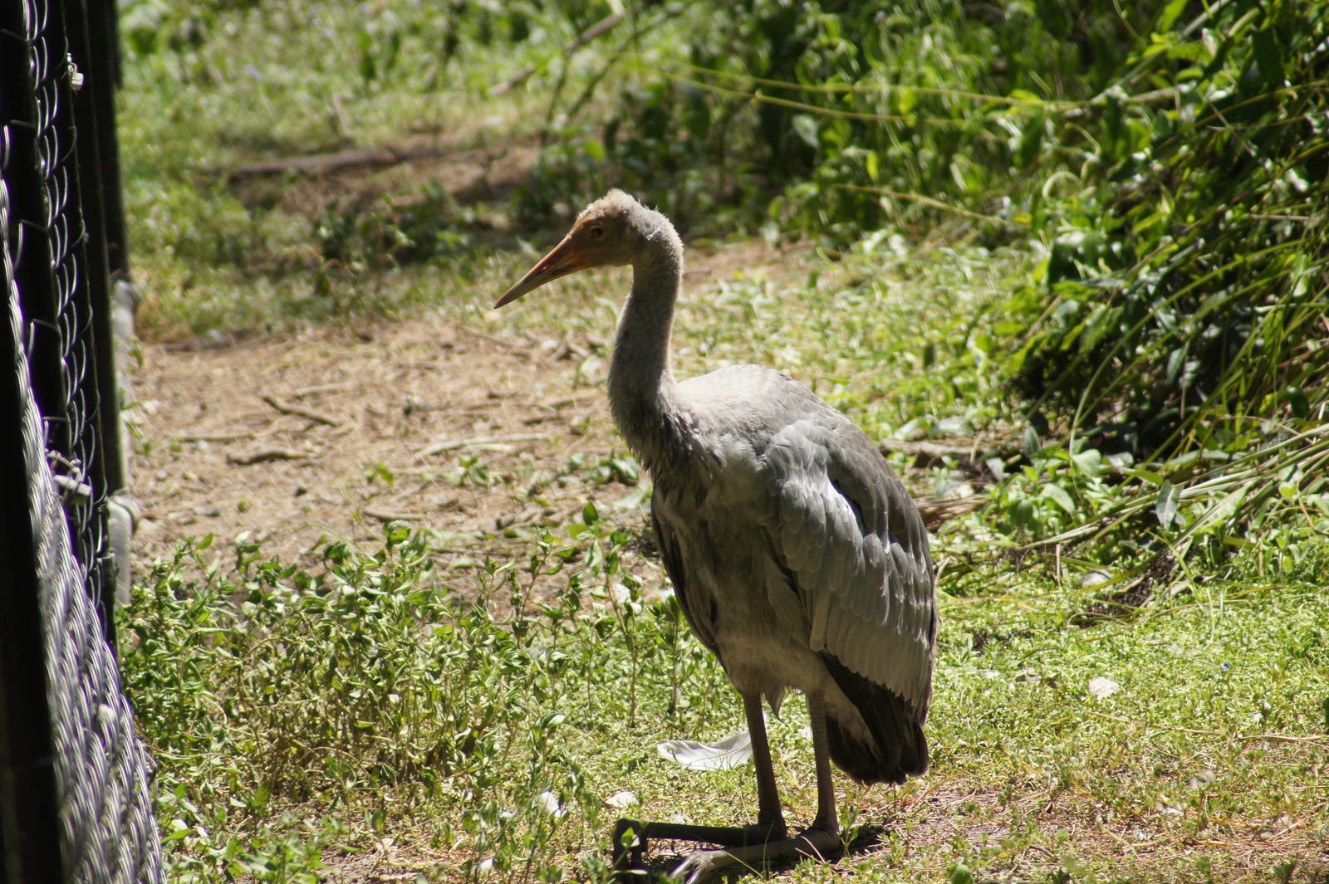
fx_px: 16603
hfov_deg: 4.6
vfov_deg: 3.1
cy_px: 442
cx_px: 664
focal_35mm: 450
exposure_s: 1/640
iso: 400
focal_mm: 300
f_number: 7.1
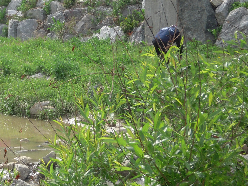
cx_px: -15
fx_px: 1017
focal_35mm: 142
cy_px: 47
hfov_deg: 13.6
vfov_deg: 10.4
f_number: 3.7
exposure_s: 1/500
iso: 100
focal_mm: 11
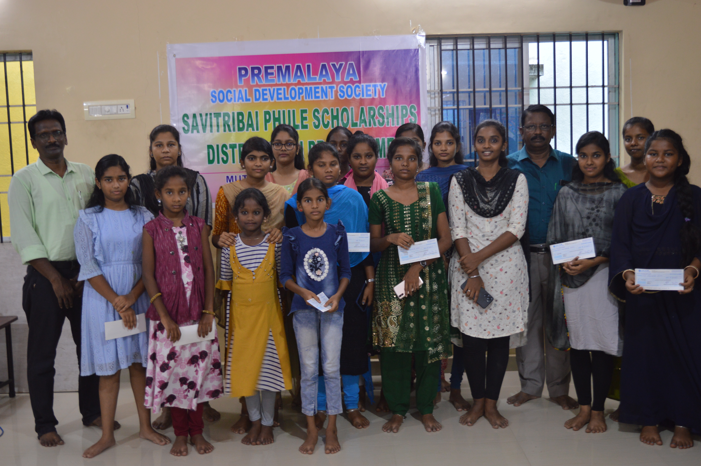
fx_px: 846
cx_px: 350
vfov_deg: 30.8
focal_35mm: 44
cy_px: 233
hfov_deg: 45.0
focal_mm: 29
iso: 400
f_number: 4.2
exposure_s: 1/15
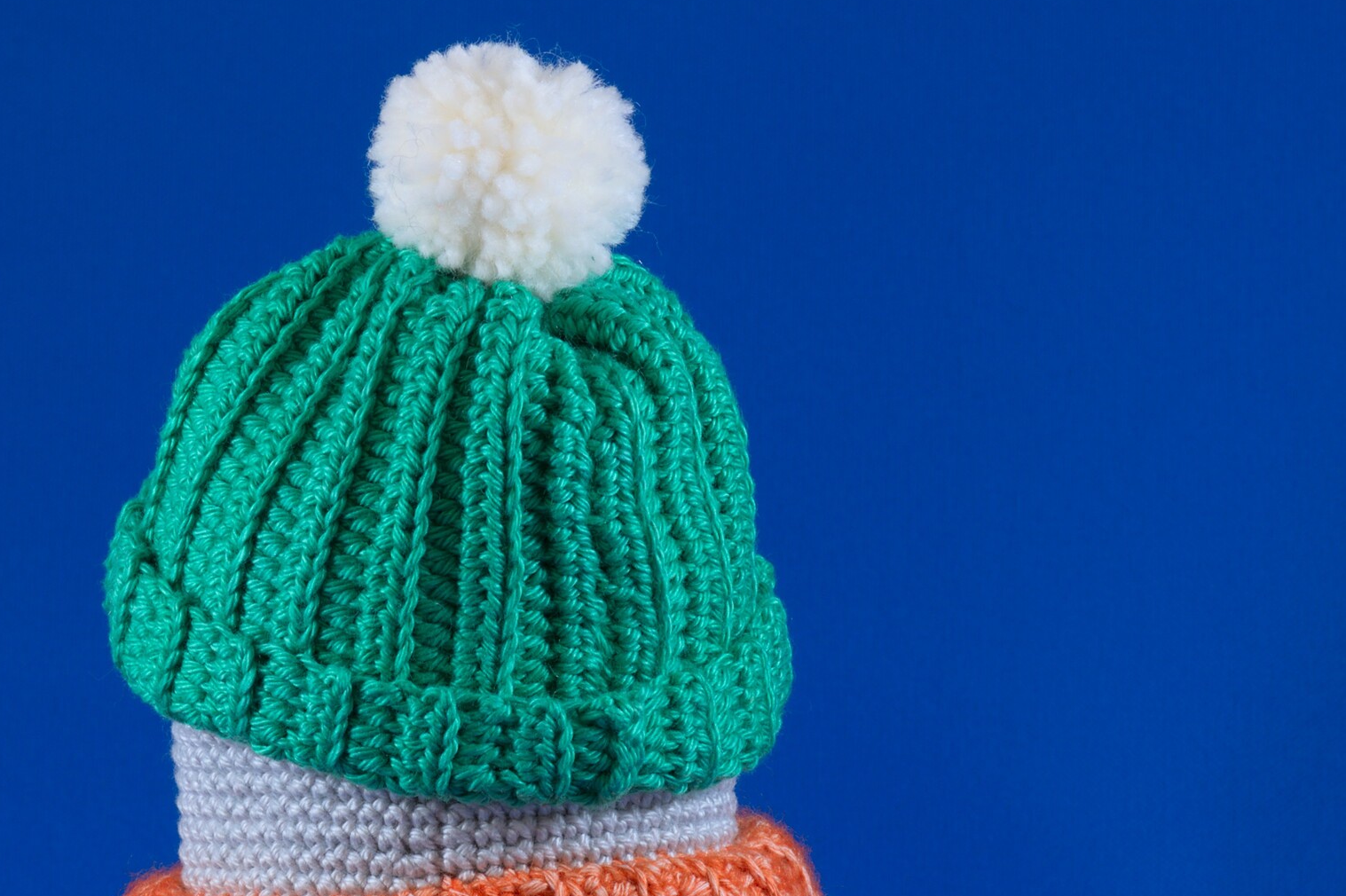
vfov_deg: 3.0
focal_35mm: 456
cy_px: 799
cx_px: 411
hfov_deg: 4.5
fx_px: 17041
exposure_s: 1/1.6
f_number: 16
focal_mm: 165
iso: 100
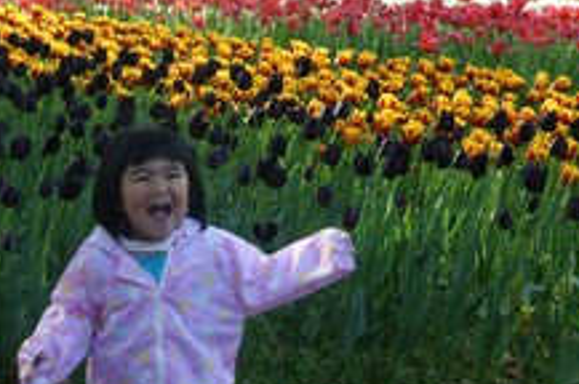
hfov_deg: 17.7
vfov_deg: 11.8
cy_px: 153
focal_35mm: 116
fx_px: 1863
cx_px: 347
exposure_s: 1/125
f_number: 5
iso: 250
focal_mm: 40
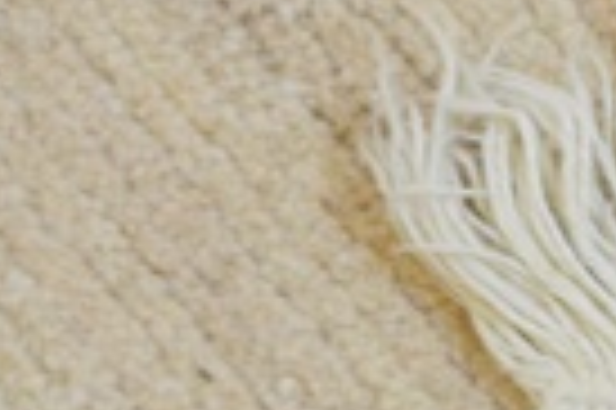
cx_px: 1241
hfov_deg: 10.6
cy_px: 478
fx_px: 3042
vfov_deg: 7.6
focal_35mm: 178
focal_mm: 18
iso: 400
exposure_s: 1/80
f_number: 4.5
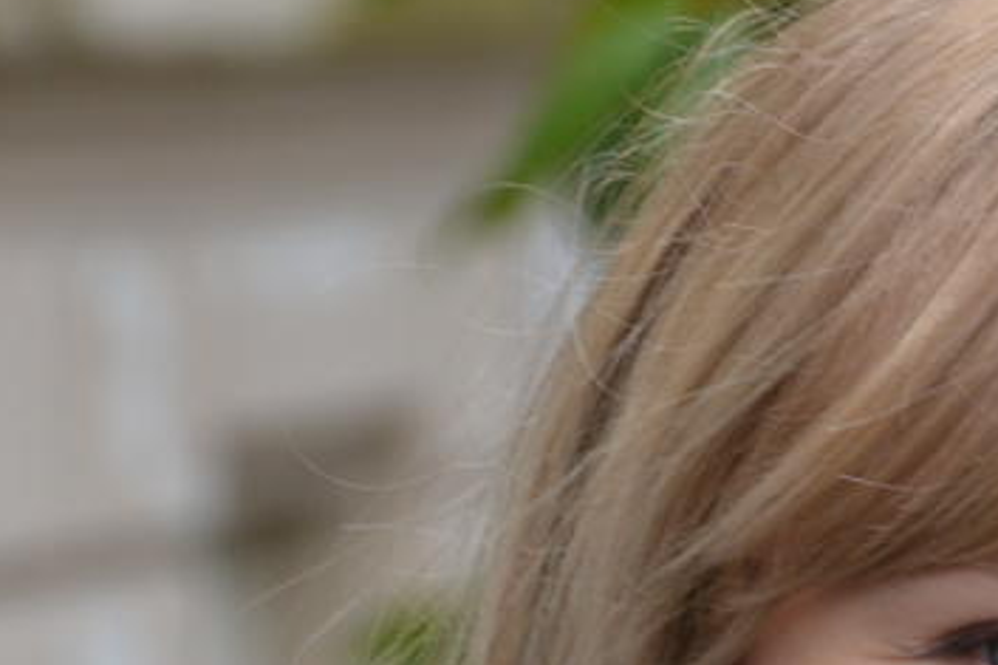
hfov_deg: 4.2
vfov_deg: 2.8
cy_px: 894
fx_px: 13660
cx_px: 1043
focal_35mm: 493
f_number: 5.6
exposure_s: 1/125
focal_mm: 92
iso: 320
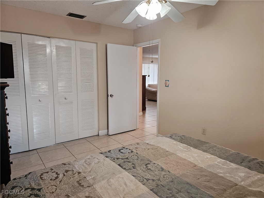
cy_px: 99
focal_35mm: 23
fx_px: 175
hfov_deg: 73.9
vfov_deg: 58.9
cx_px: 132
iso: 250
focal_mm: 6.3
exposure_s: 1/120
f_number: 1.7
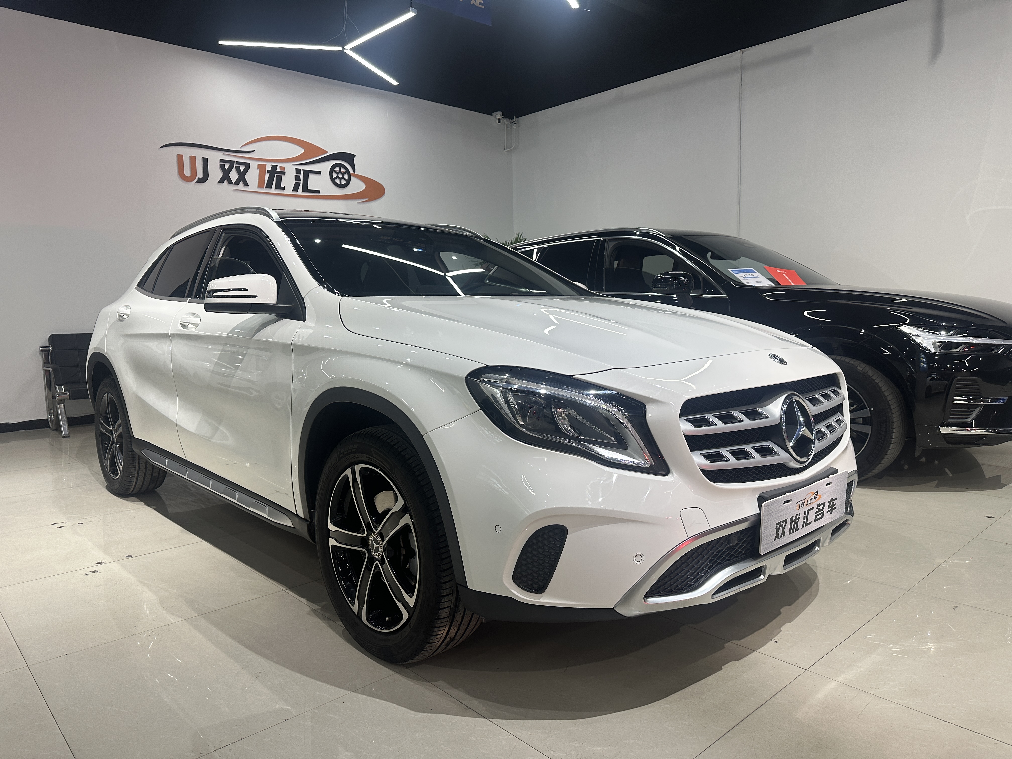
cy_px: 380
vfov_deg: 56.8
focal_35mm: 24
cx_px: 506
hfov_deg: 71.6
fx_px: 702
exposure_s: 1/100
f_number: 1.78
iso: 125
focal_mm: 6.86
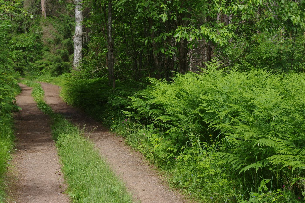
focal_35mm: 75
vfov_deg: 18.2
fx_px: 635
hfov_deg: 27.0
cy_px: 102
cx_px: 152
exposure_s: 1/125
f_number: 11
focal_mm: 50
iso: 200
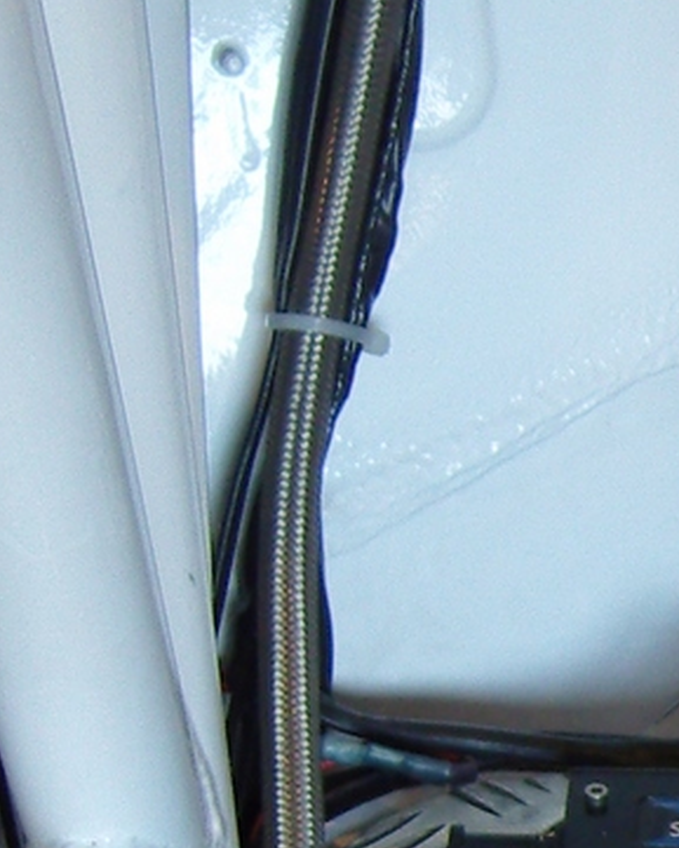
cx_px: 1241
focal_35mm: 147
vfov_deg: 12.8
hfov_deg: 9.9
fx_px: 3691
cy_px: 982
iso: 200
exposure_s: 1/30
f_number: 2.8
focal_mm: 7.3
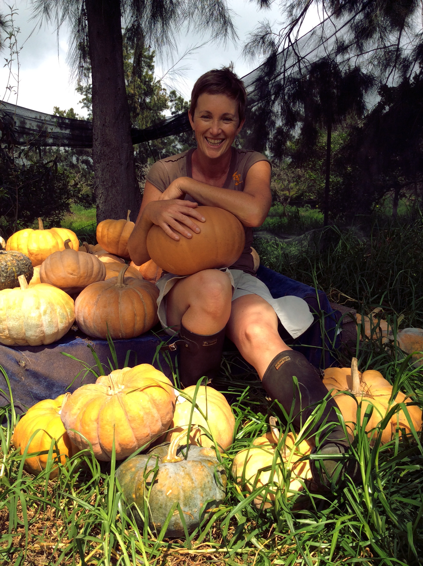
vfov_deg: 55.4
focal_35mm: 33
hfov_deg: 42.8
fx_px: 539
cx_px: 212
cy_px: 283
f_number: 2.4
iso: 32
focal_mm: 3.3
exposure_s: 1/1021
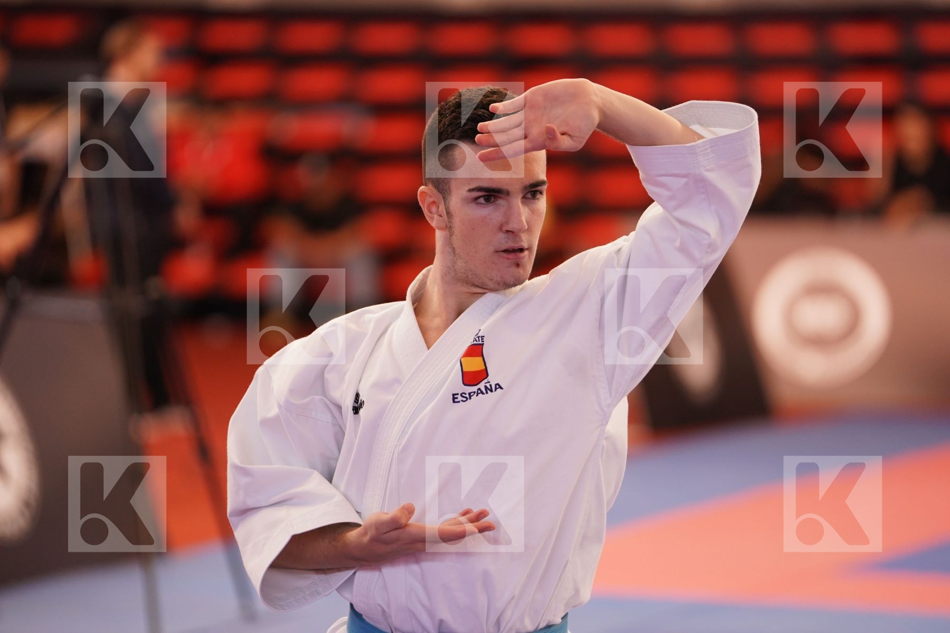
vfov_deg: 6.9
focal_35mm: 200
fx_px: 5277
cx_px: 475
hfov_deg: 10.3
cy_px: 316
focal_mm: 200
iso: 1250
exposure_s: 1/500
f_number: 2.8
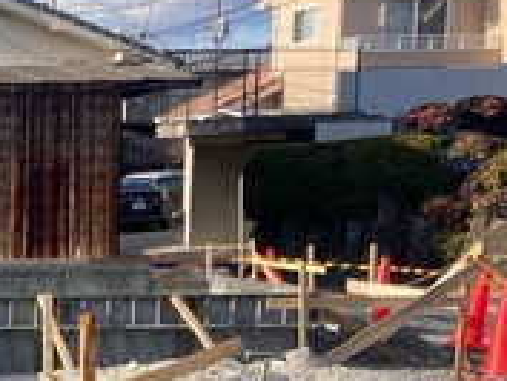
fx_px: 1480
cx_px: -309
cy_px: 392
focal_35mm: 101
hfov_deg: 17.1
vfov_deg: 14.4
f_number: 1.8
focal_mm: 3.99
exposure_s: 1/783
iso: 20
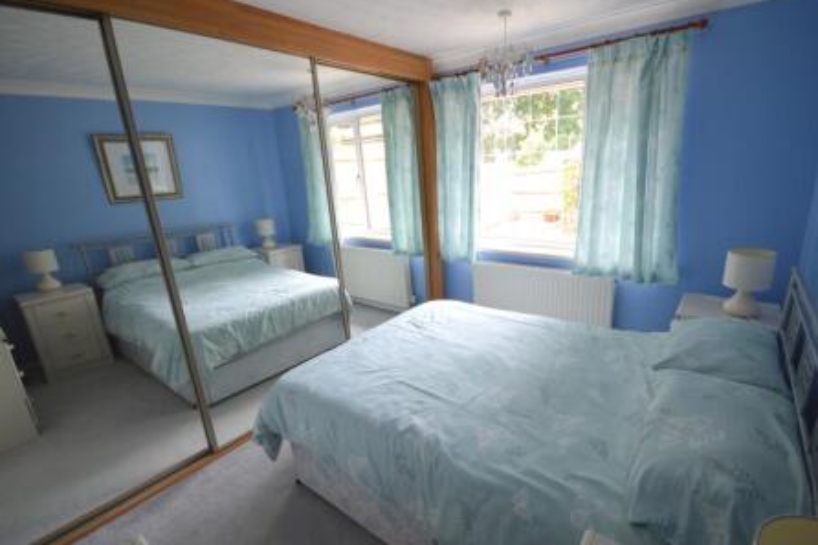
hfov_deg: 96.6
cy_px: 278
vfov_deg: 73.7
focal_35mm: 16
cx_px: 435
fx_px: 363
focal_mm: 10
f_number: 5
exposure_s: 1/100
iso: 400
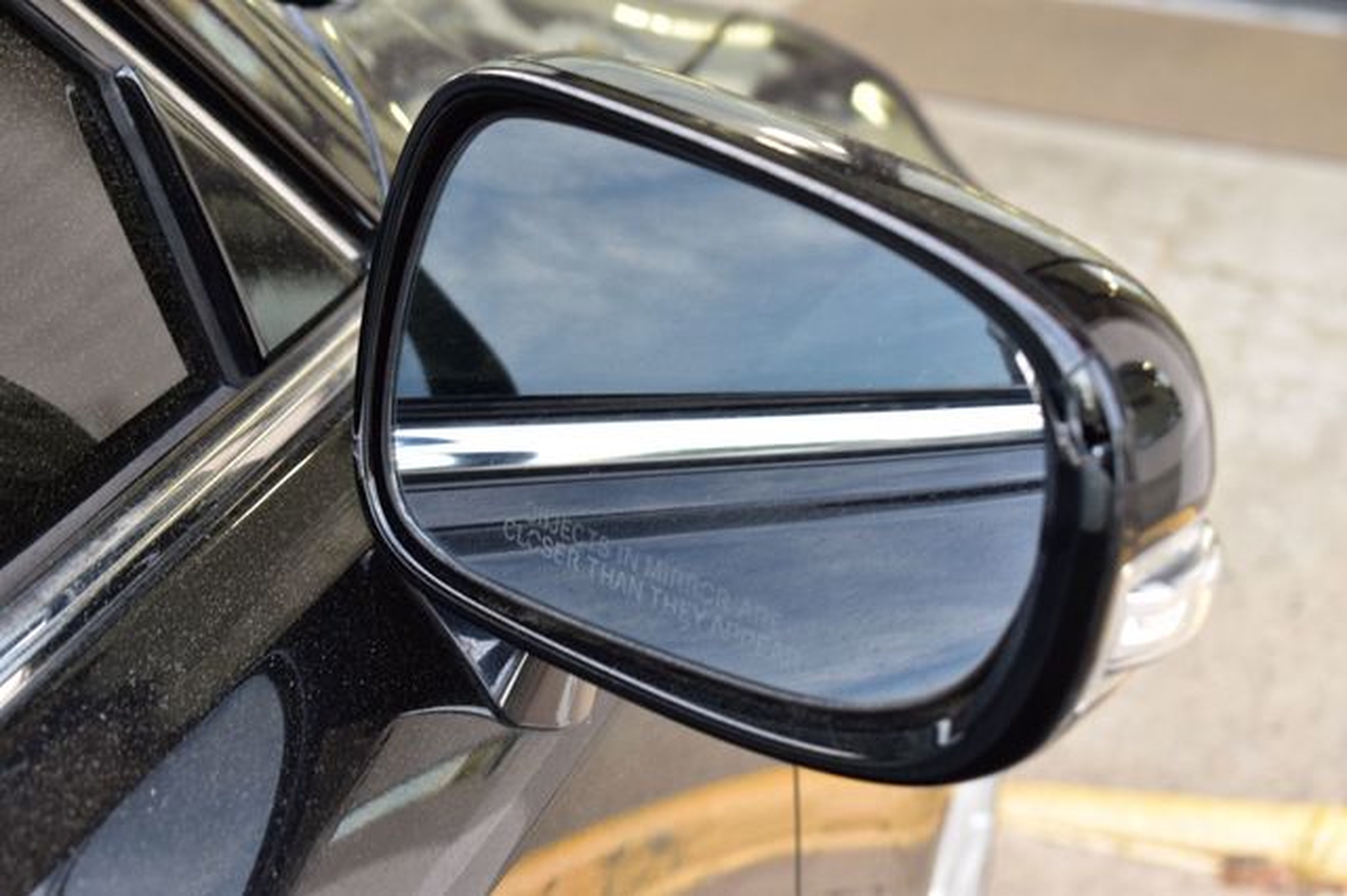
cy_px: 448
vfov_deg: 16.5
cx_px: 674
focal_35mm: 82
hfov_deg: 24.6
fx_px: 3085
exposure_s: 1/25
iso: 400
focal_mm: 55
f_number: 7.1
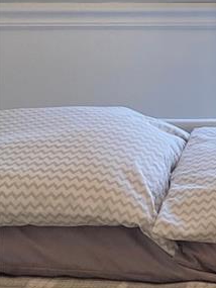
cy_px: 35
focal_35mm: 140
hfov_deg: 9.1
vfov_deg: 14.0
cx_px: 578
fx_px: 1164
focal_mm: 4.25
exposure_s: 1/120
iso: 32
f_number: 1.8
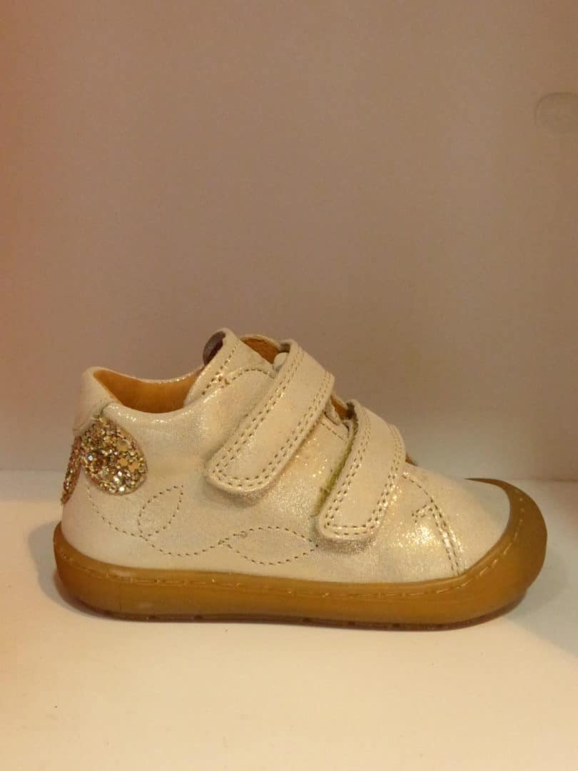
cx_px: 289
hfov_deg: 36.0
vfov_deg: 46.8
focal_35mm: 40
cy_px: 386
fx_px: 891
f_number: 4
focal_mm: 7.1
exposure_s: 1/125
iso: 1600
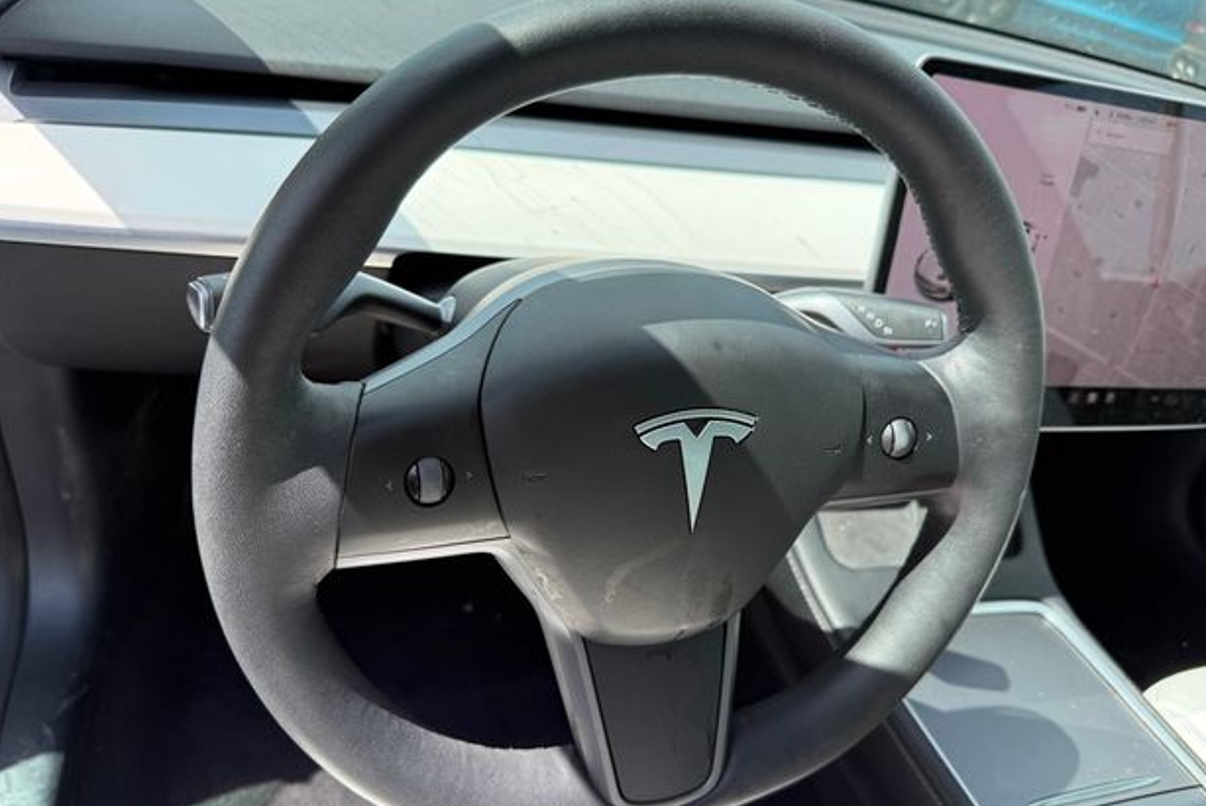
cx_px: 627
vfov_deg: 49.6
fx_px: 871
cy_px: 425
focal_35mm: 26
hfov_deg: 69.3
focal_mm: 6.76
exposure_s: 1/1271
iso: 100
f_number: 1.78
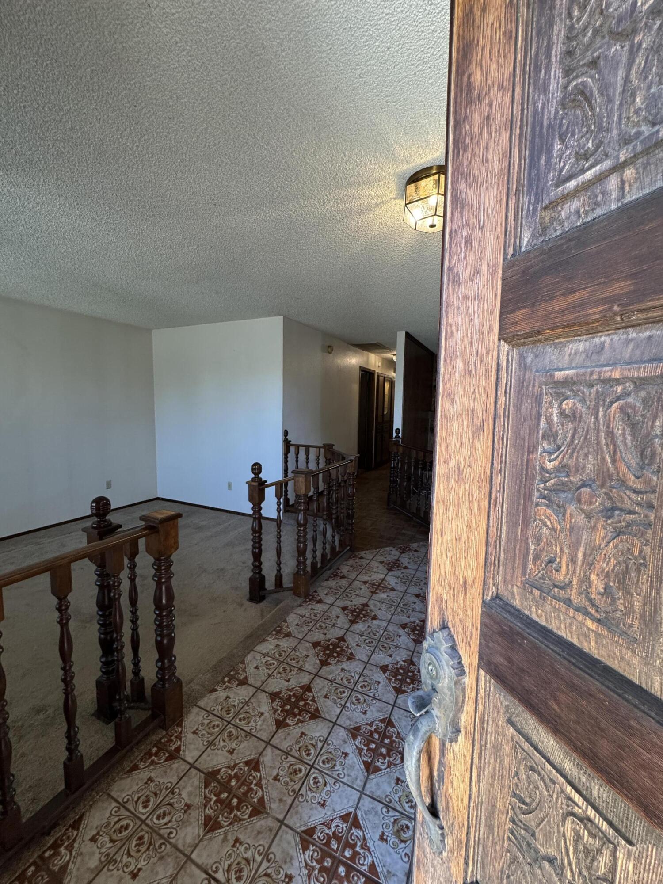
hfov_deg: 85.7
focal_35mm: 14
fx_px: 358
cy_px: 442
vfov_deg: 102.1
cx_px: 332
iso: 250
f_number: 2.2
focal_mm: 2.22
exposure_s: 1/120
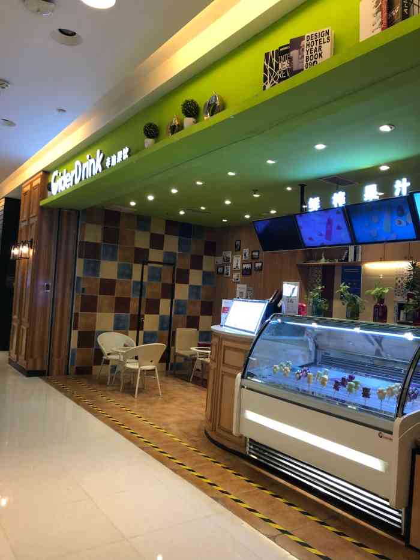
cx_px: 210
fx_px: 453
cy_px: 280
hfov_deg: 49.8
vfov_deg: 63.4
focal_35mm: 28
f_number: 1.8
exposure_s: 1/20
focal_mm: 3.99
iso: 40
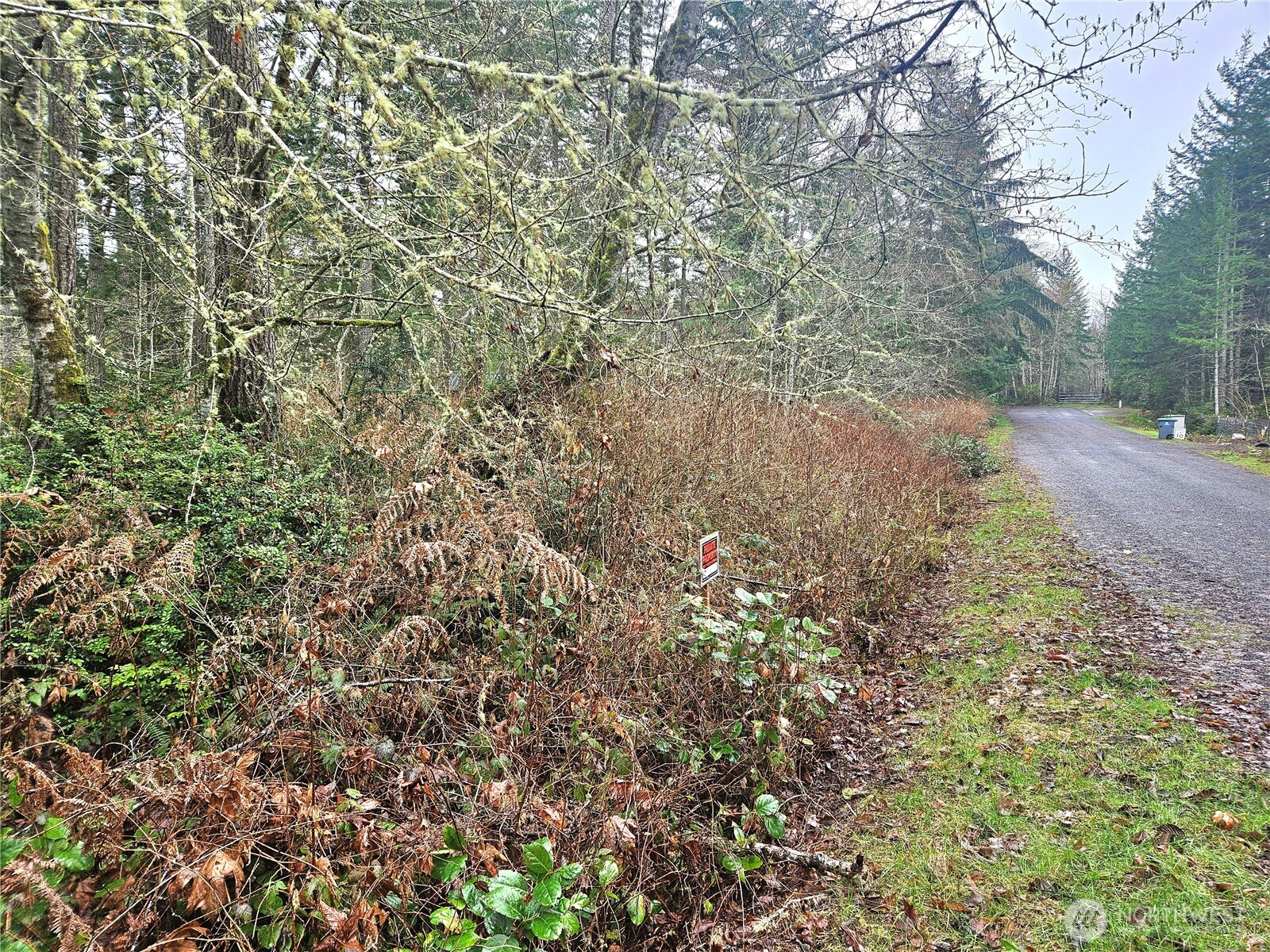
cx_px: 635
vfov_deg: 58.9
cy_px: 476
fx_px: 844
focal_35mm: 23
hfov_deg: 73.9
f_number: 1.8
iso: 50
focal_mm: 5.4
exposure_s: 1/120
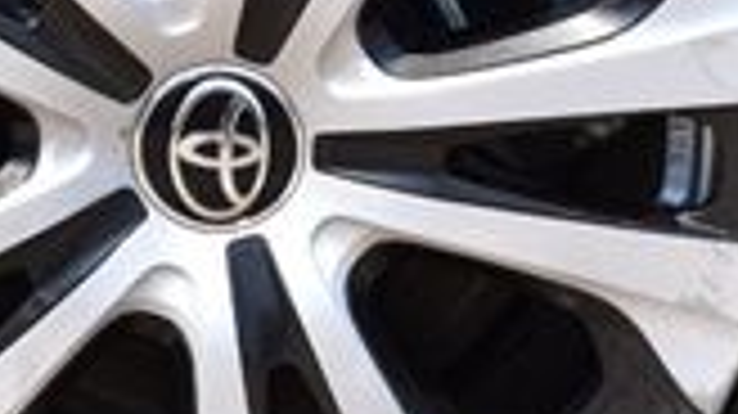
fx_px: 5026
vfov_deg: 4.7
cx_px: 423
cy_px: 212
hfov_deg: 8.4
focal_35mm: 257
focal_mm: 42
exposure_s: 1/400
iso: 400
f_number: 11
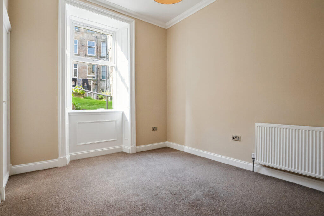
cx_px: 162
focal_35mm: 16
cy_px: 108
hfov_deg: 95.0
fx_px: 149
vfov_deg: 72.1
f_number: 10
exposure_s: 1/125
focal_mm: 11
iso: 1250
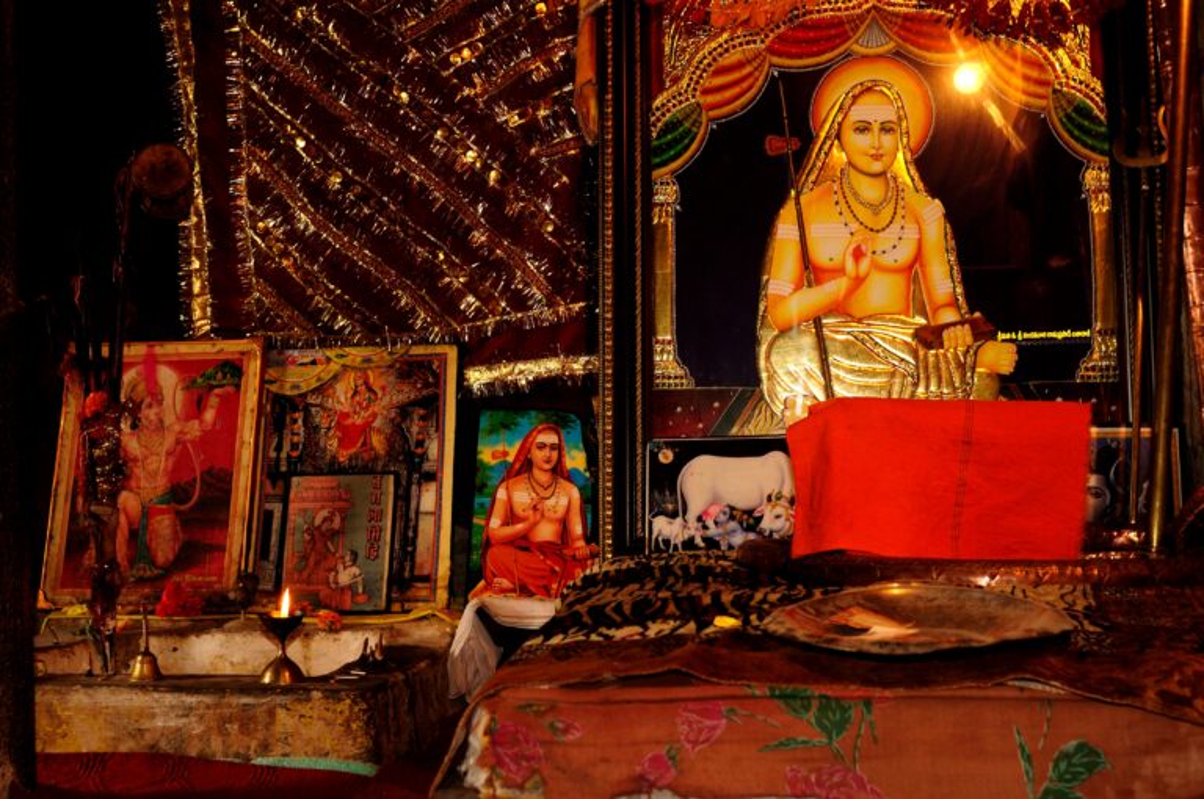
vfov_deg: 31.8
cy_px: 400
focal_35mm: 42
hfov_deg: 46.5
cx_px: 602
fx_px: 1403
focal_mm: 28
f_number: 5.6
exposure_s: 1/30
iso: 320
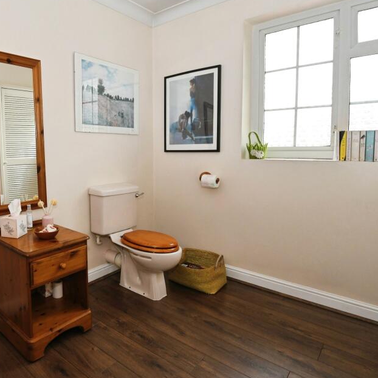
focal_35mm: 21
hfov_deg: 65.9
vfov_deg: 72.1
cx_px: 78
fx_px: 259
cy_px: 199
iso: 800
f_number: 7.1
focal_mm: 10
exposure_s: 1/60
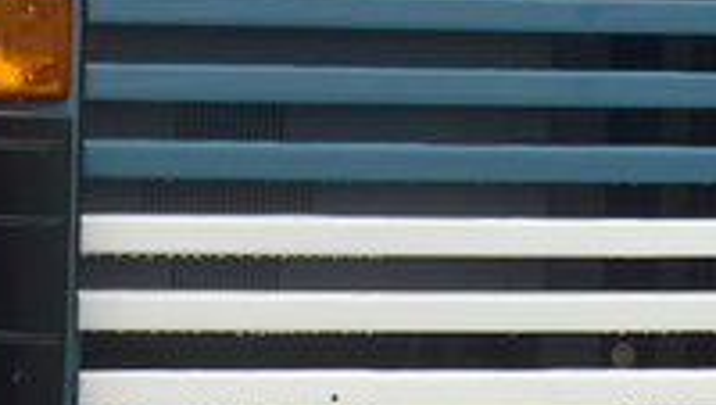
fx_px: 4466
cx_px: 609
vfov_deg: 5.1
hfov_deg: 9.1
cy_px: -237
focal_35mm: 235
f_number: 2.8
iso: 80
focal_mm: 7.5
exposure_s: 1/500
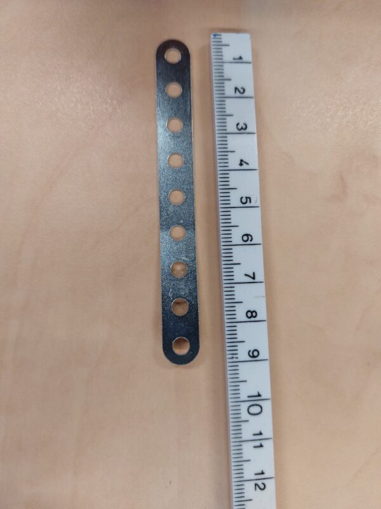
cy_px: 254
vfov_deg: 69.4
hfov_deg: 54.9
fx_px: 367
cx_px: 190
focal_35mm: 25
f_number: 1.8
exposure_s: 1/50
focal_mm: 5.23
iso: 125
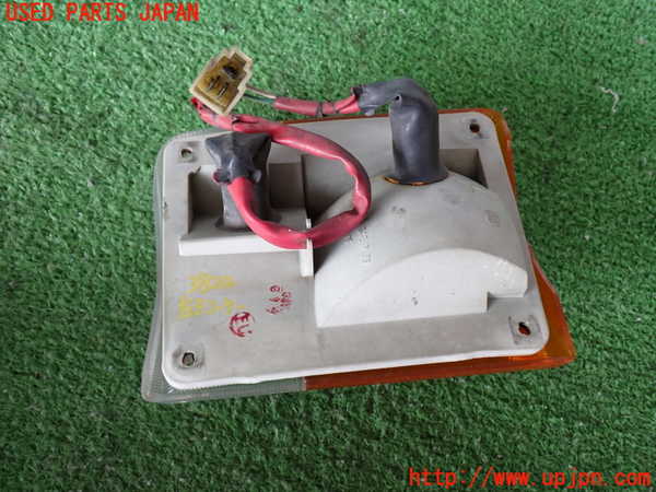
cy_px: 246
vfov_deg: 39.7
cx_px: 328
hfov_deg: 51.4
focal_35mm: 36
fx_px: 682
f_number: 2.5
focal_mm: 6.37
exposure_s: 1/50
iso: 200
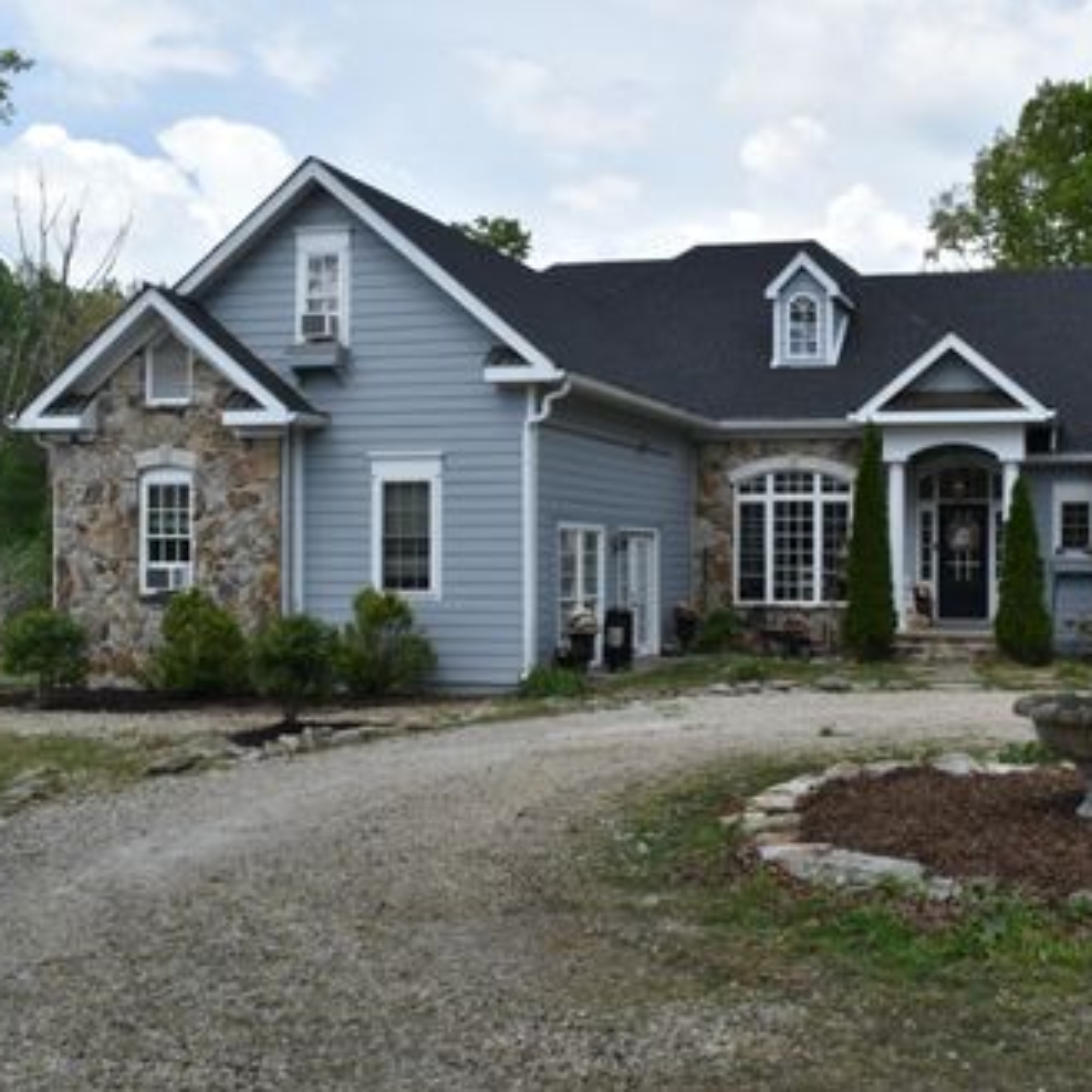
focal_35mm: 41
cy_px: 549
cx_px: 790
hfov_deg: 40.3
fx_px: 1451
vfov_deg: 41.3
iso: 200
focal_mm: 21
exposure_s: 1/400
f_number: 10
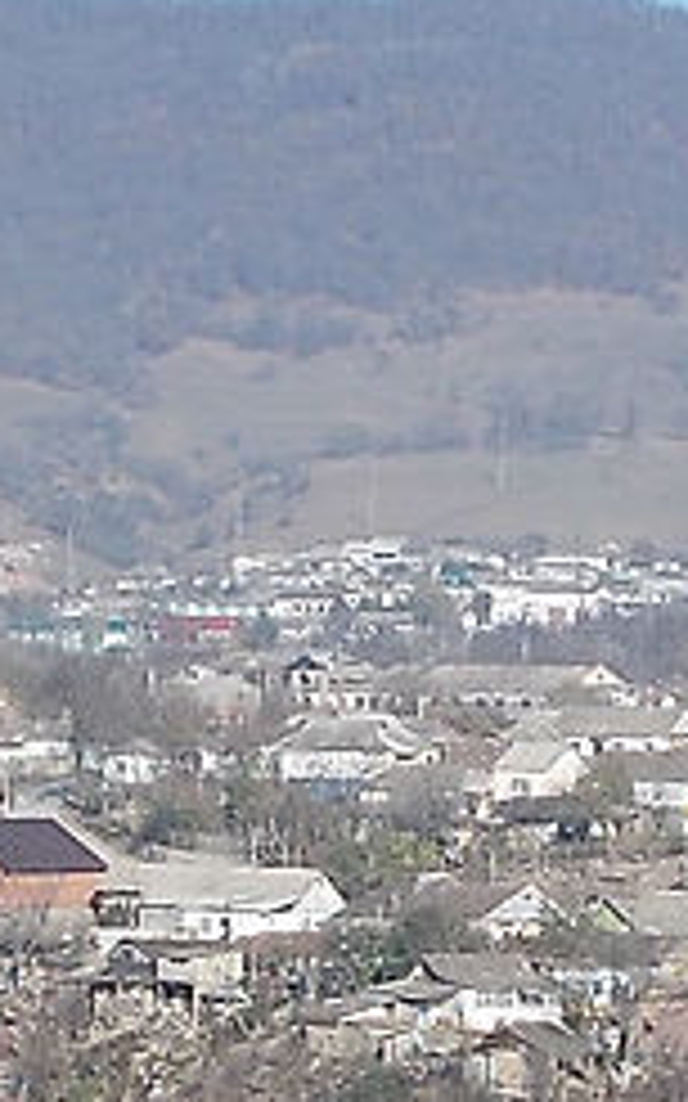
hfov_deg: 6.7
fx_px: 5854
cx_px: 391
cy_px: 866
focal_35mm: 195
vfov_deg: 10.7
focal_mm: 9
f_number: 11.3
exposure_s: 1/80
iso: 80
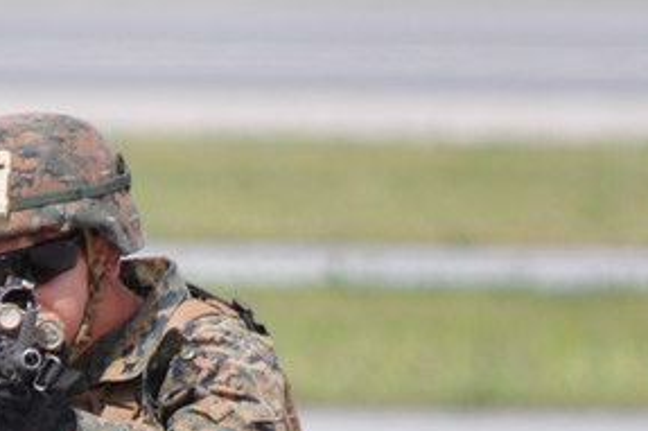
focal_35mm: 1885
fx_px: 33909
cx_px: 9
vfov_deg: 0.7
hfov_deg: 1.1
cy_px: 573
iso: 200
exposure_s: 1/640
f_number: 6.3
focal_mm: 300
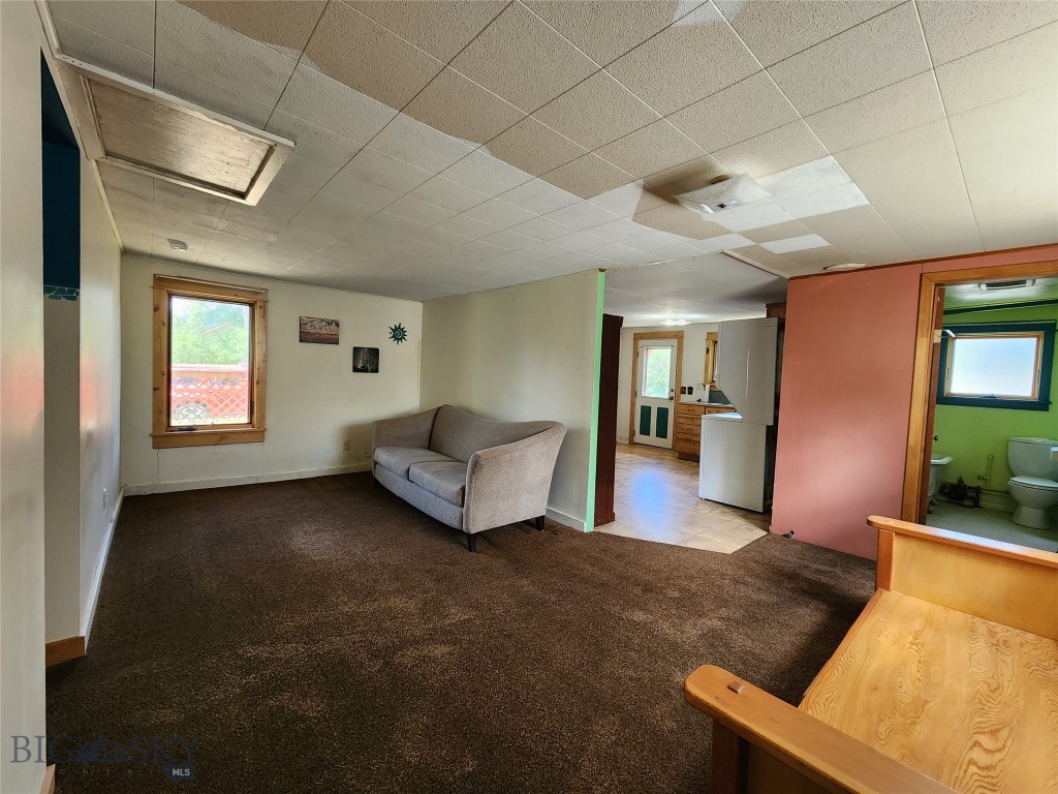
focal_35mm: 13
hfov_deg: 106.2
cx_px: 529
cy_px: 397
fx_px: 397
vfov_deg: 89.9
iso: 250
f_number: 2.2
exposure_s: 1/60
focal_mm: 2.2
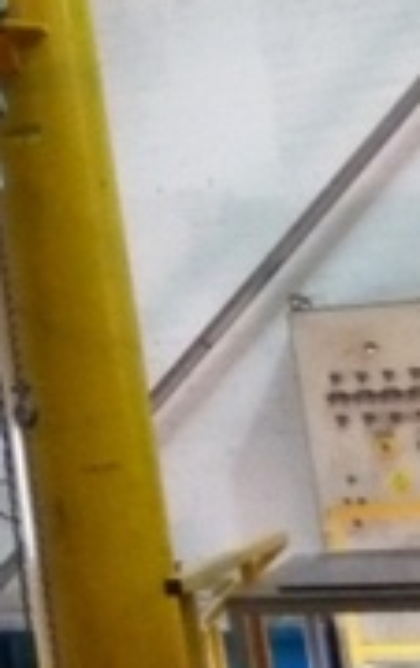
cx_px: -658
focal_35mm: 94
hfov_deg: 11.2
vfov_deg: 21.7
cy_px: 104
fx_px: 1716
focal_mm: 4.1
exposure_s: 1/15
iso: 800
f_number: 3.3
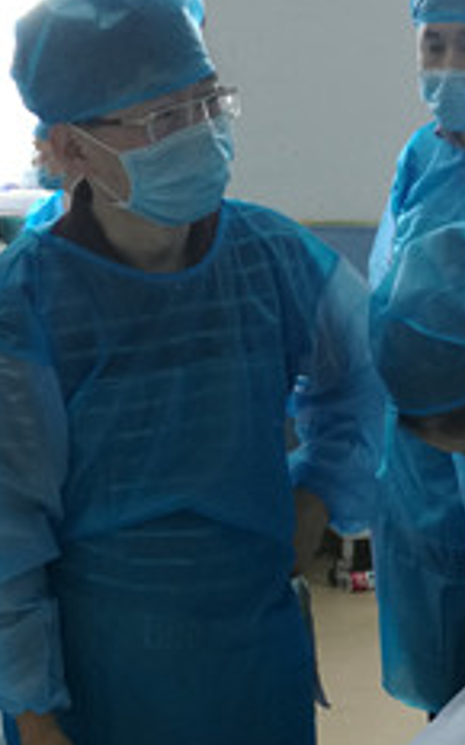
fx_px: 1500
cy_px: 600
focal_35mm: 74
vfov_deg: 27.3
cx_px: 362
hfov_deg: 17.5
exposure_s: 1/33.3
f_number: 2
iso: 64
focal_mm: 4.04
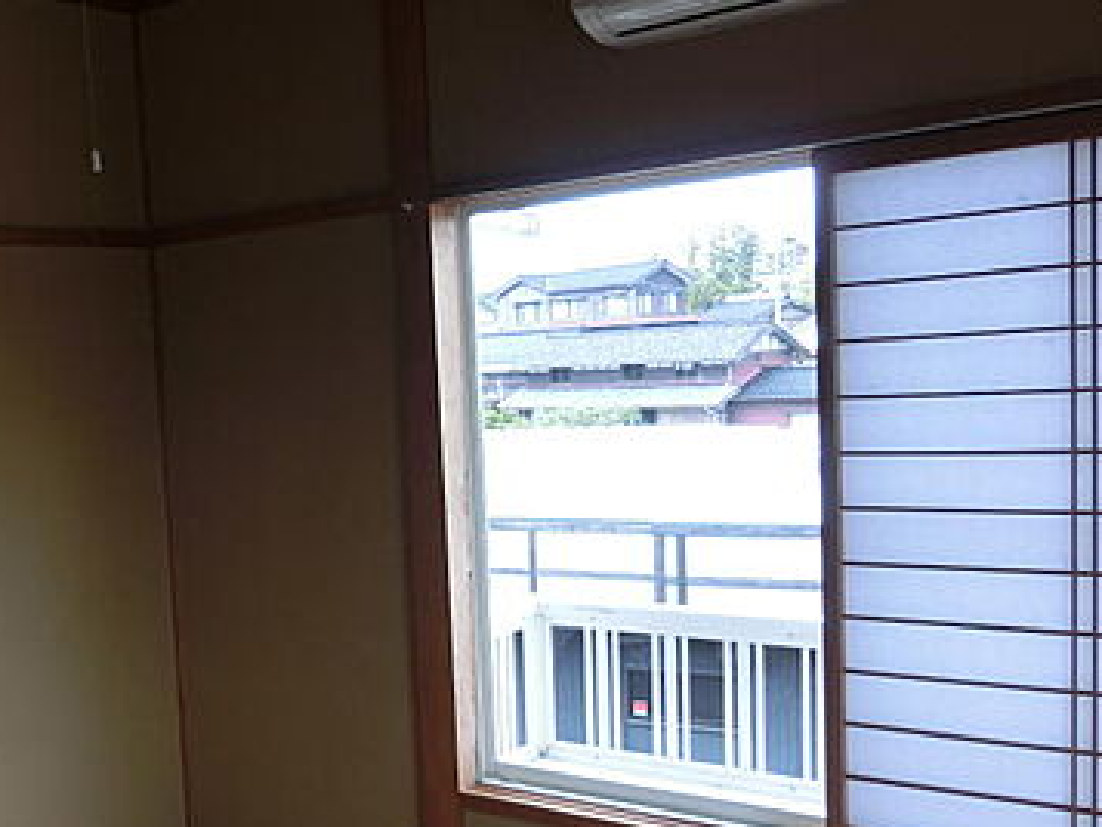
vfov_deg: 33.4
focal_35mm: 43
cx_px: 228
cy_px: 518
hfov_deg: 42.0
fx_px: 1369
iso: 80
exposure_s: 1/125
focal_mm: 4.24
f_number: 3
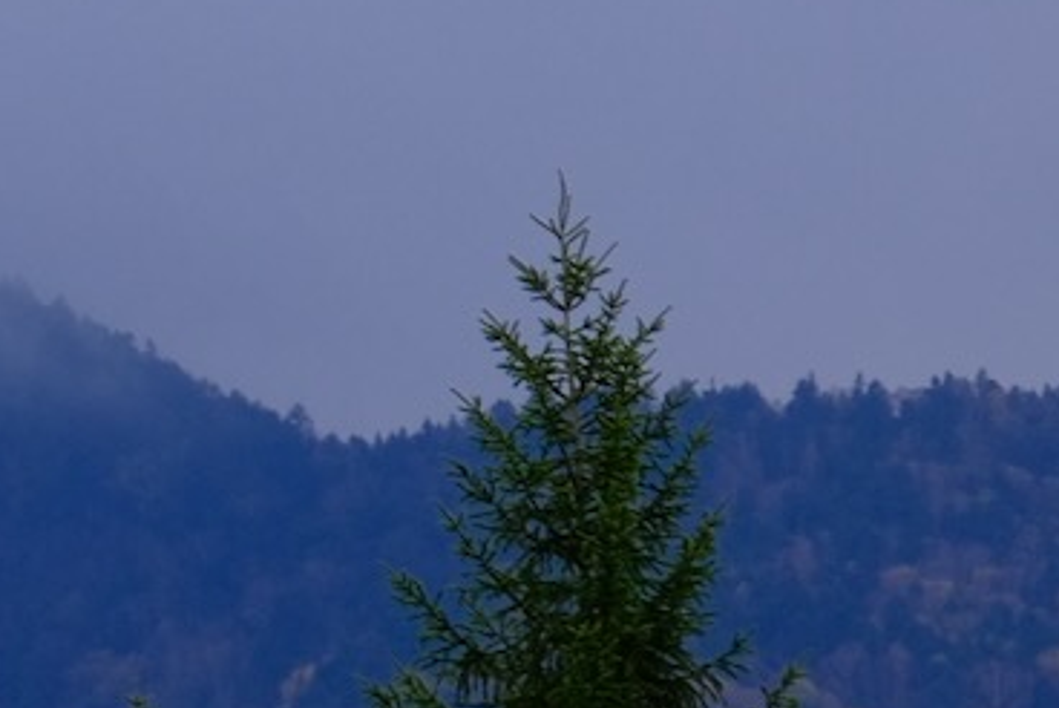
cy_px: 682
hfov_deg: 4.9
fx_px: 11952
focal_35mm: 406
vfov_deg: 3.4
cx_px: -1542
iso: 320
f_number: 8
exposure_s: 1/45
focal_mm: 48.4
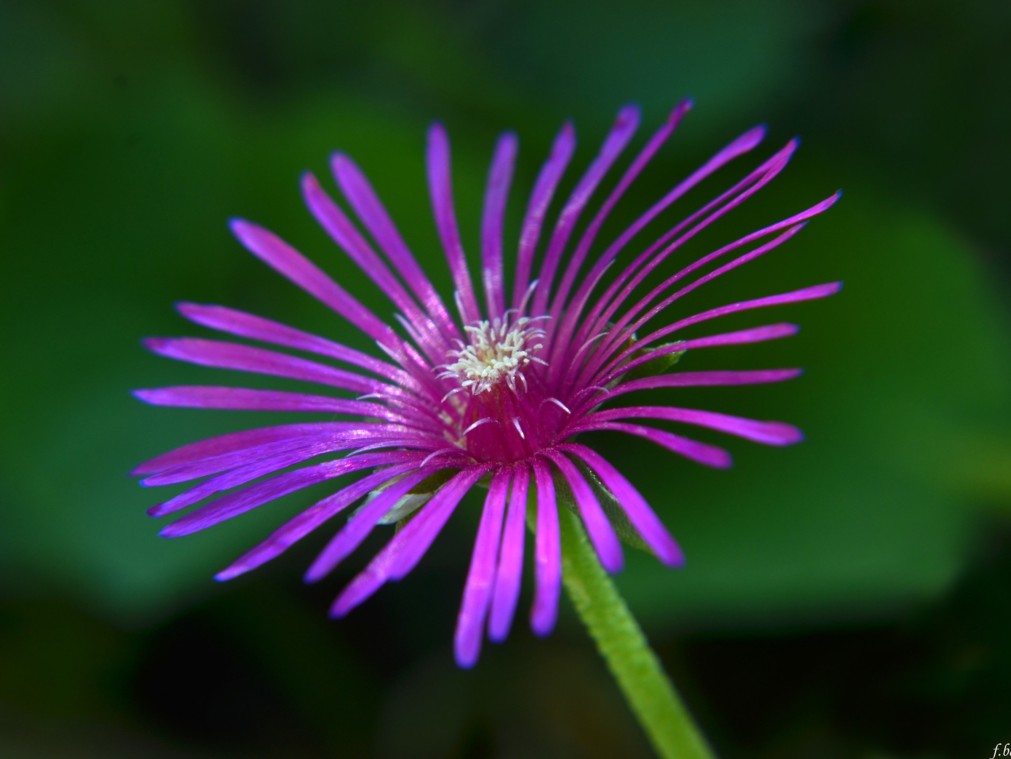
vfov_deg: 8.7
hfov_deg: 11.5
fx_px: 5011
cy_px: 380
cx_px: 505
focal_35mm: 172
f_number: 10
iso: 125
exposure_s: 1/160
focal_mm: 105
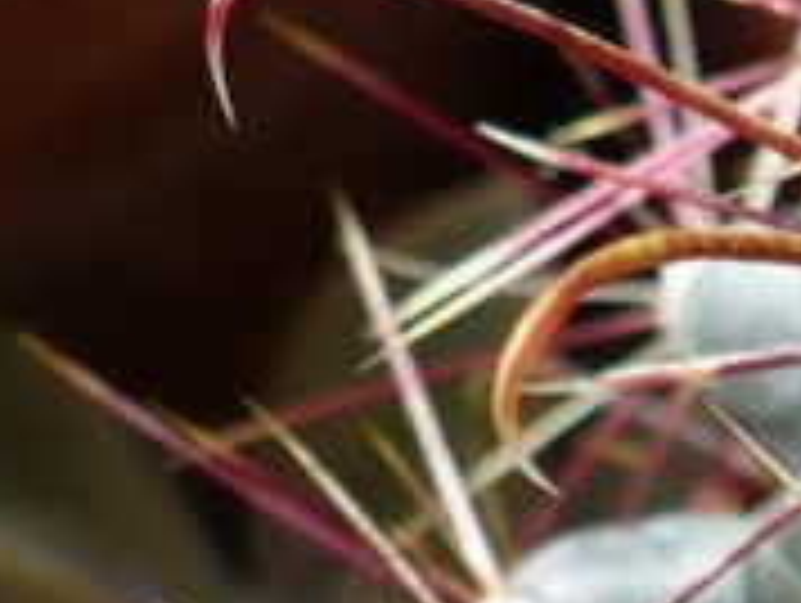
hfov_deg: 10.7
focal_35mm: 166
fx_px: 3846
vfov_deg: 8.8
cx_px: 1674
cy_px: 783
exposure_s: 1/500
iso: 100
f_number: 2.8
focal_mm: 6.1
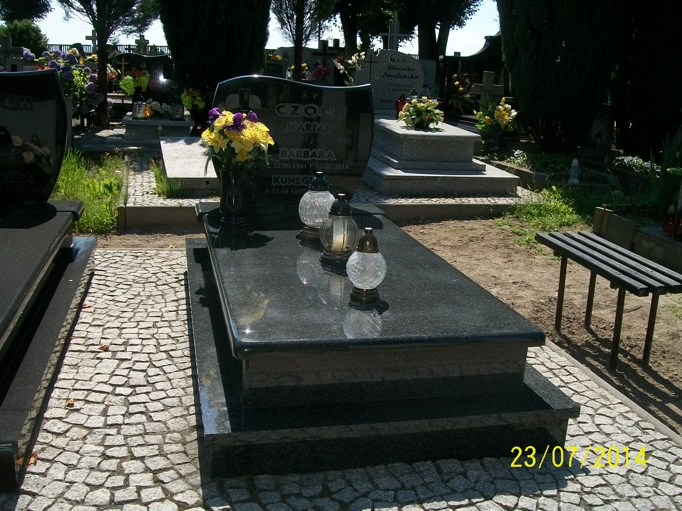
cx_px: 341
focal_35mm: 36
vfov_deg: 39.7
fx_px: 709
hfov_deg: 51.4
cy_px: 256
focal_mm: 6
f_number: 4.8
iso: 80
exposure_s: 1/500
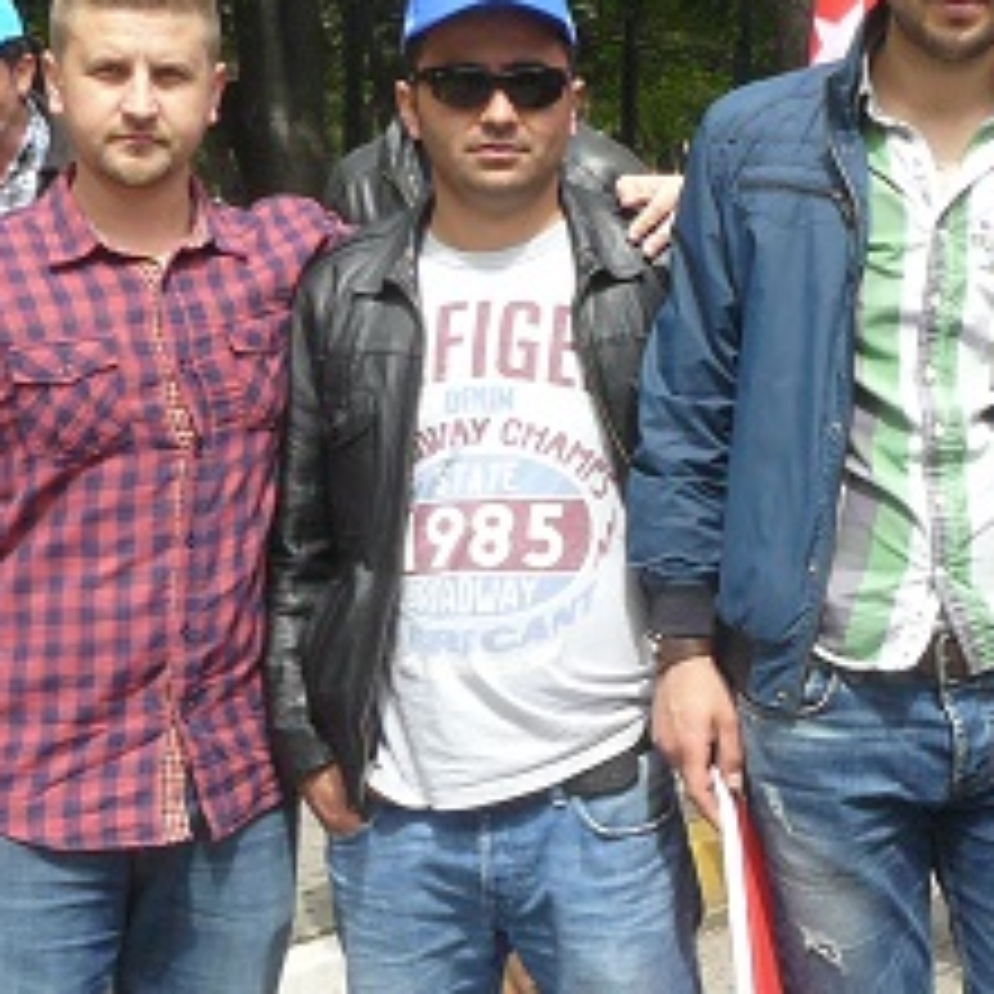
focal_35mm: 101
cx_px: 1331
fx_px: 3281
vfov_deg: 17.2
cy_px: 596
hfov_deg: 16.2
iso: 100
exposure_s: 1/200
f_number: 5.6
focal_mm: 6
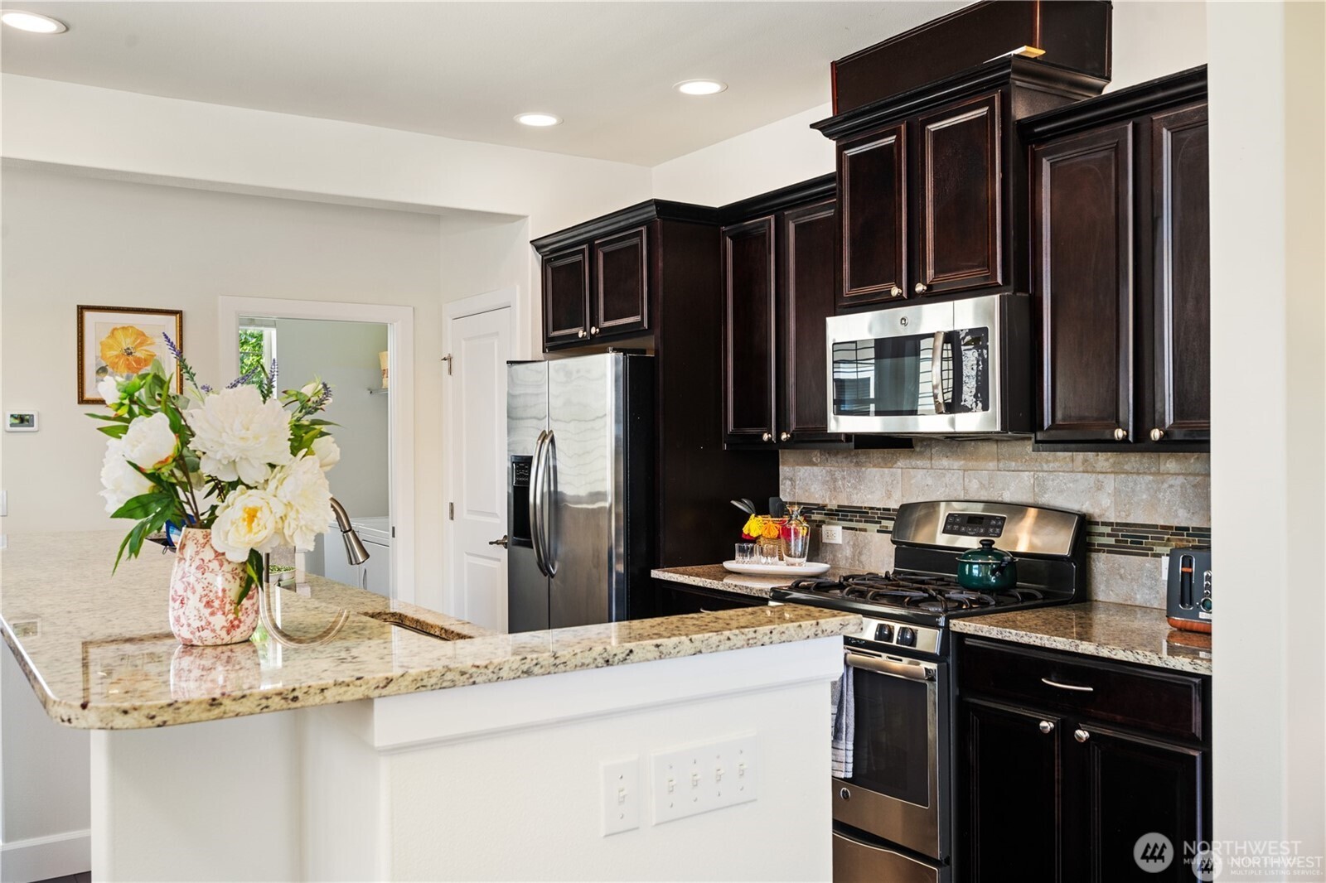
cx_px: 663
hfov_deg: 61.9
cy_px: 442
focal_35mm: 30
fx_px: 1105
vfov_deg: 43.6
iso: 500
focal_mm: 30
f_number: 7.1
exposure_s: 1/5
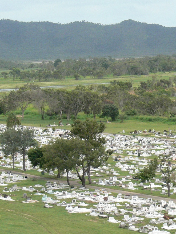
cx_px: 171
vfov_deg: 10.2
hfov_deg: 7.7
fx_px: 1308
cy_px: 118
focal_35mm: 193
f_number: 8
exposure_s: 1/400
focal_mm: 19.7
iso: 200
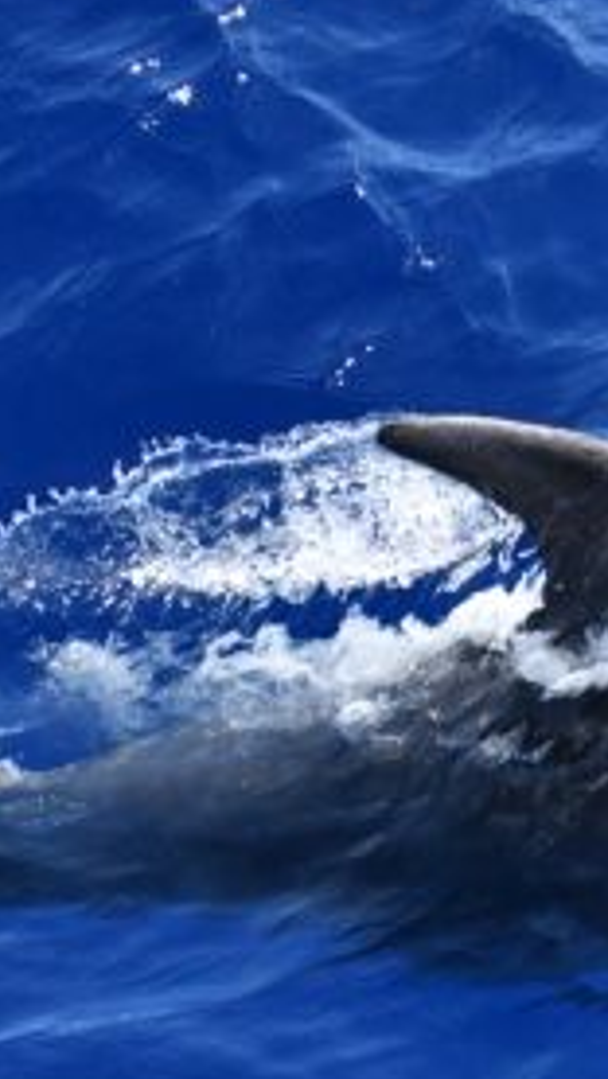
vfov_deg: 5.1
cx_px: 928
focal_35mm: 423
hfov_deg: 2.9
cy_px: 680
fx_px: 12112
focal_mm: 140
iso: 2000
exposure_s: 1/8000
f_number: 5
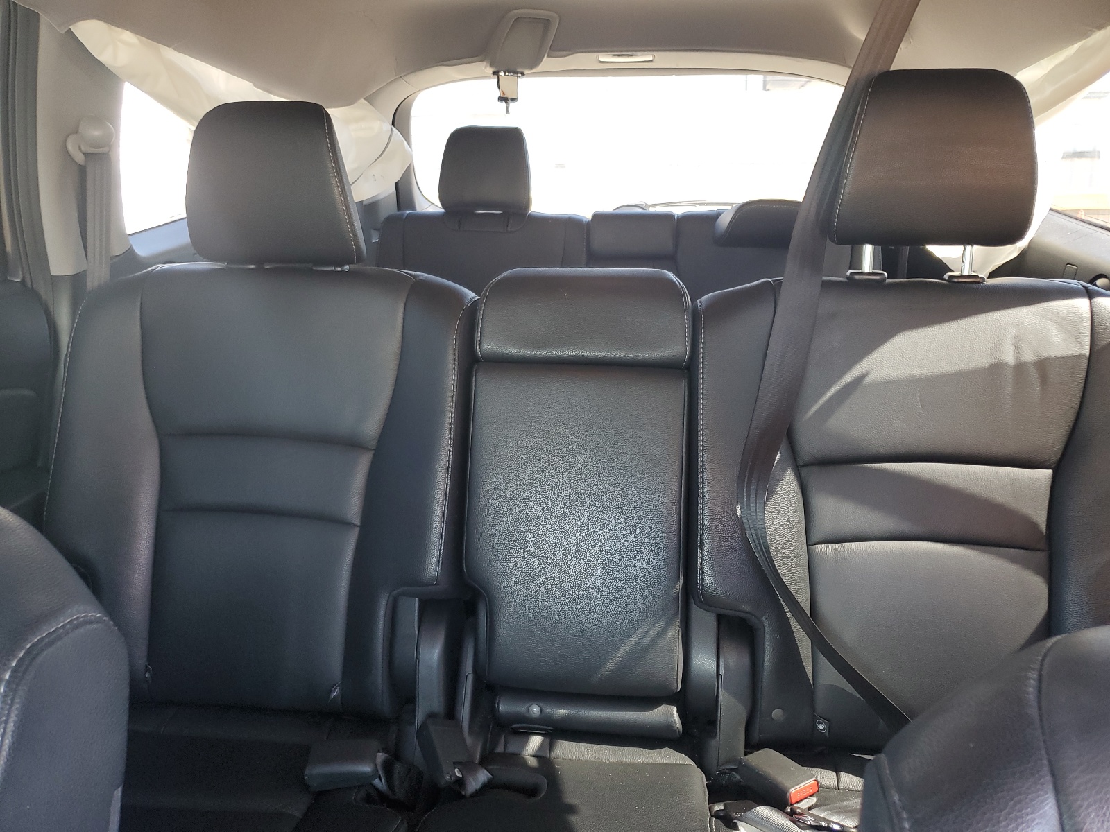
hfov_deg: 67.3
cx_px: 555
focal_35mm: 26
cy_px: 416
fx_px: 834
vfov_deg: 53.1
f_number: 1.5
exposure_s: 1/60.2
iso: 66
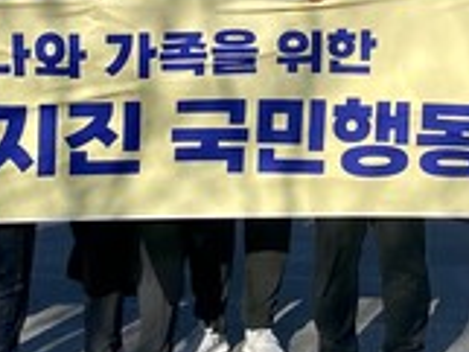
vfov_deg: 14.5
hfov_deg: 19.9
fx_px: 1315
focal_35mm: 97
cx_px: 414
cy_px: -119
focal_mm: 4.25
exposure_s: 1/3731
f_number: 1.8
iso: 32
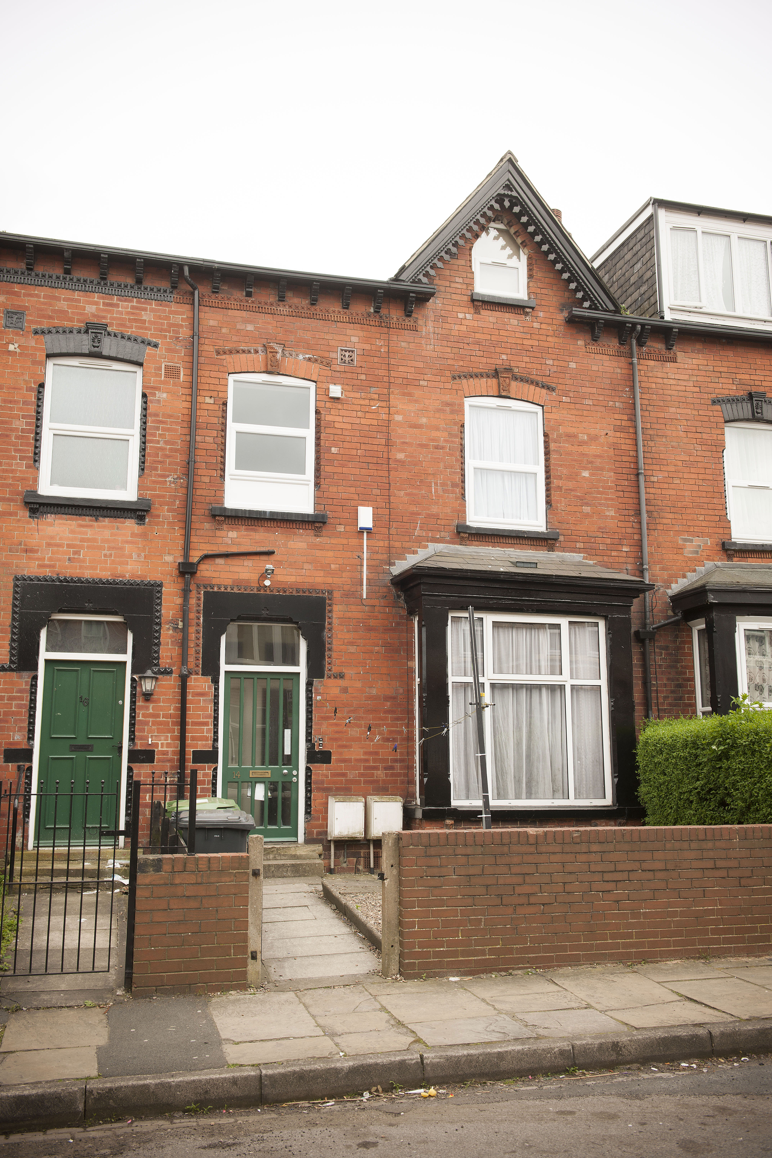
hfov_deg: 41.1
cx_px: 386
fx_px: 1029
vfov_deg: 58.7
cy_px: 579
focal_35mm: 32
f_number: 6.3
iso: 200
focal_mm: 32
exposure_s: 1/80
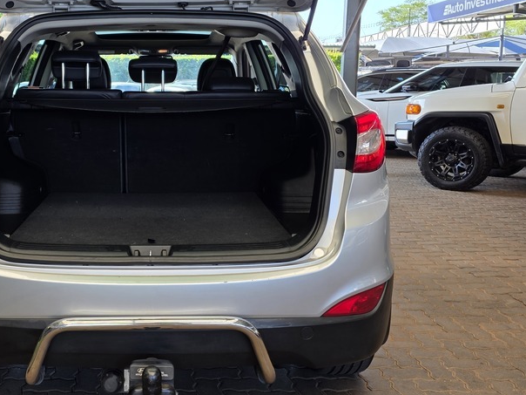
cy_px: 160
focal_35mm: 39
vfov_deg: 36.7
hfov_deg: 46.8
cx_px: 159
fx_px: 593
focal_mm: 6.25
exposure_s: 1/55.5
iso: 12
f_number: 1.7
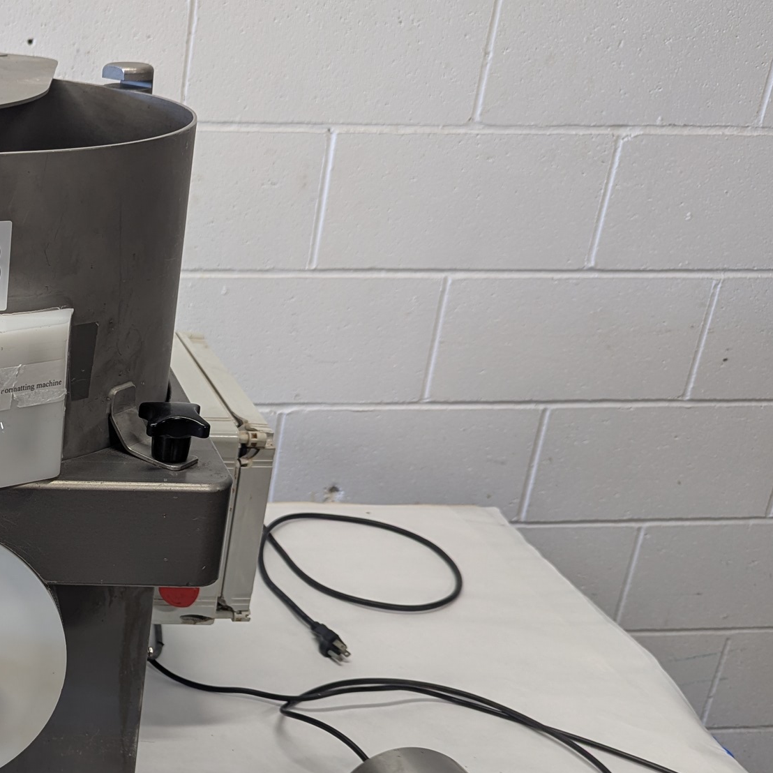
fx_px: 1238
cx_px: -71
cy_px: 490
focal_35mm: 49
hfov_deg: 31.0
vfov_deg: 34.5
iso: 56
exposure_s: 1/30
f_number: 1.85
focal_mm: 6.81
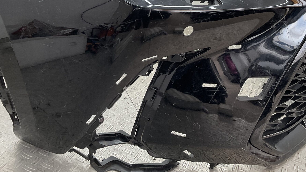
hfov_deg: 45.5
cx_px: 154
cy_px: 32
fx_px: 365
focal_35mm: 45
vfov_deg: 26.0
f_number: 1.8
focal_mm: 3
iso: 40
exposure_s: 1/120
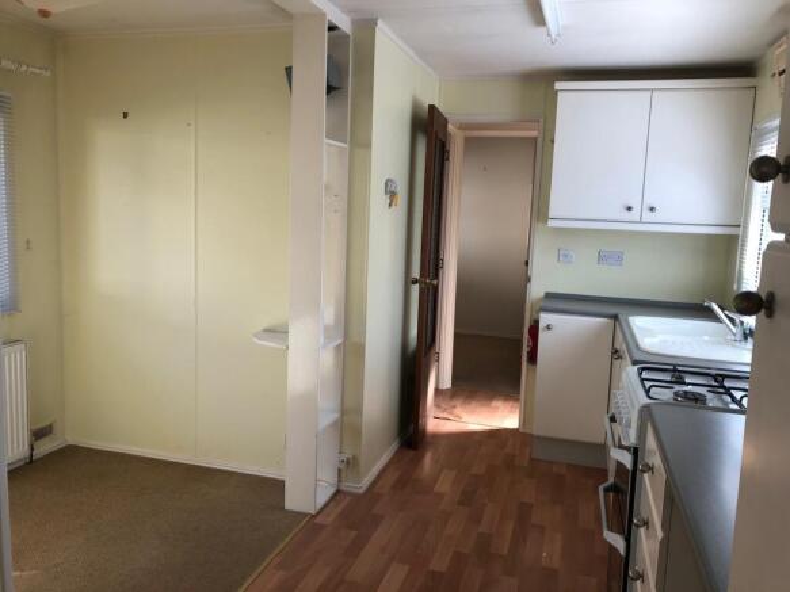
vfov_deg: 49.7
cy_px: 296
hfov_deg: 63.5
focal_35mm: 28
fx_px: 639
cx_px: 395
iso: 32
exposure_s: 1/120
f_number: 1.8
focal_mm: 3.99
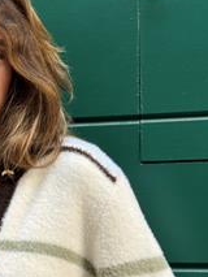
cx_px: -26
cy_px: 189
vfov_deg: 16.4
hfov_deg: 12.1
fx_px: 960
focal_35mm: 120
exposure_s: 1/294
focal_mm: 6.76
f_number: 1.78
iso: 64
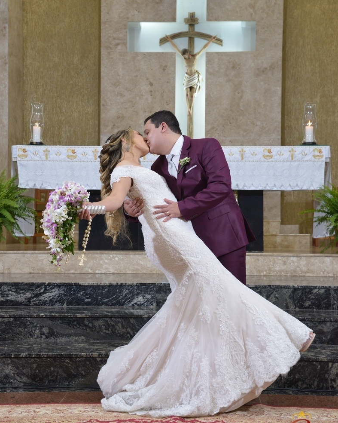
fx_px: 788
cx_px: 169
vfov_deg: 30.0
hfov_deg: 24.2
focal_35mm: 63
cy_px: 194
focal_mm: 55
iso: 3200
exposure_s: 1/125
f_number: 7.1
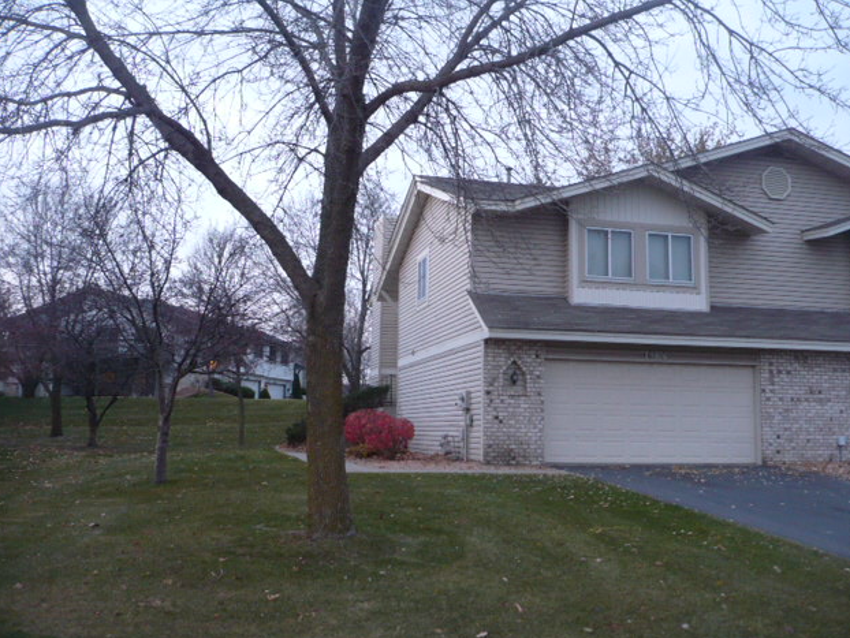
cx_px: 433
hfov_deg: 51.3
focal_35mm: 36
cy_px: 317
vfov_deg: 39.7
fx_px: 884
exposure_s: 1/30
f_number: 2.8
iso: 160
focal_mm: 5.8
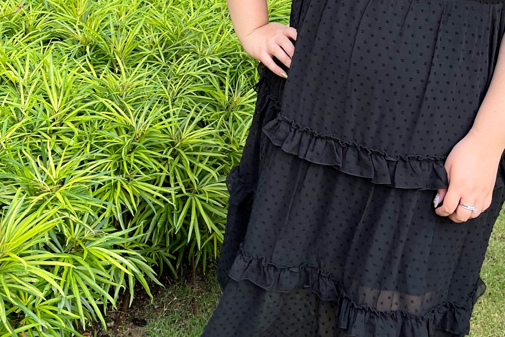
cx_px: 256
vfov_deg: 21.1
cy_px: 33
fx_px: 884
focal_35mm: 63
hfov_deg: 31.9
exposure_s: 1/121
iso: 40
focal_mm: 5.1
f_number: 1.6
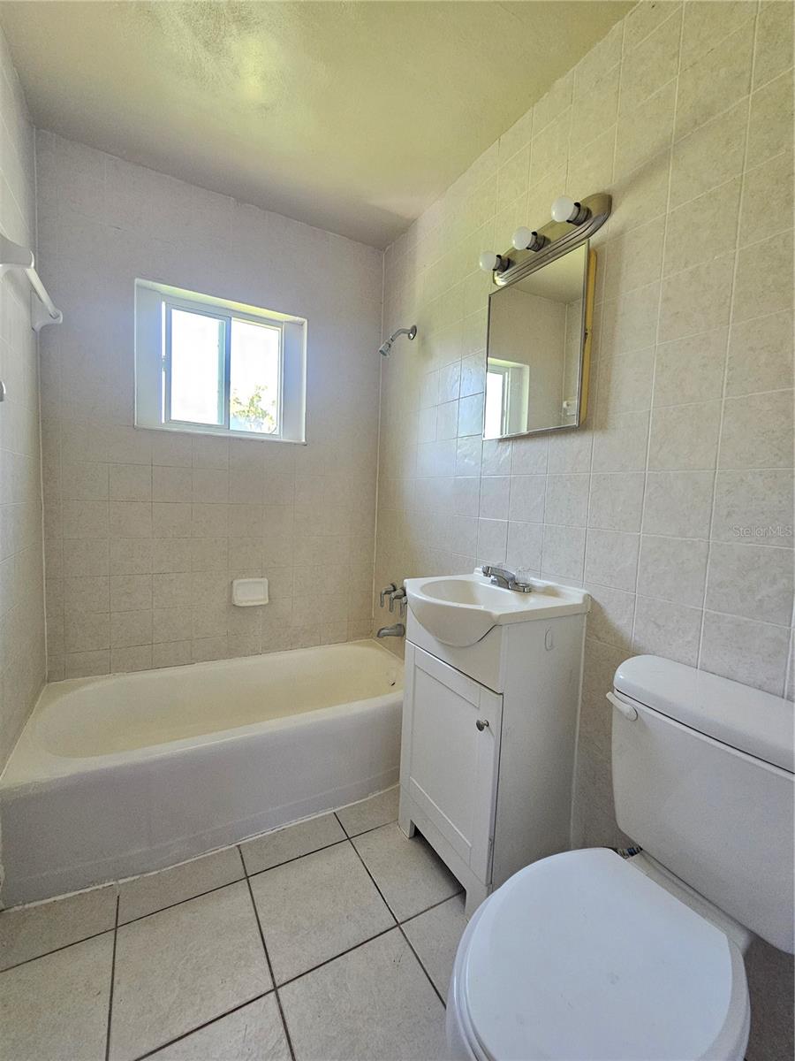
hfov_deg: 89.9
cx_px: 398
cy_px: 530
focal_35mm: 13
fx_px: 398
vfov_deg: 106.2
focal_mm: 2.2
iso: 320
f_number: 2.2
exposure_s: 1/60
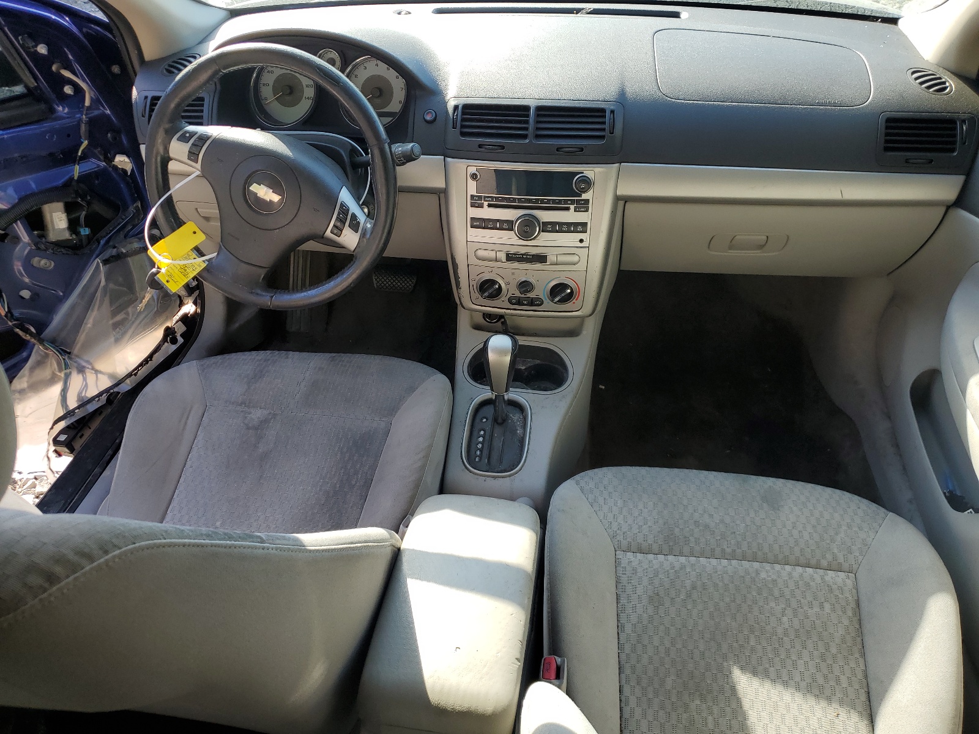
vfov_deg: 53.1
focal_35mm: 26
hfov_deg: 67.3
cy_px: 367
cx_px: 490
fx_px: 735
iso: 50
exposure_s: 1/370
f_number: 1.5
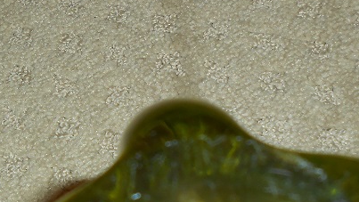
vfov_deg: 14.8
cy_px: 172
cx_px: 136
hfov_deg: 26.1
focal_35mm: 81
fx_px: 771
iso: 80
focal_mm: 4.6
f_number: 3.5
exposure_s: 1/25
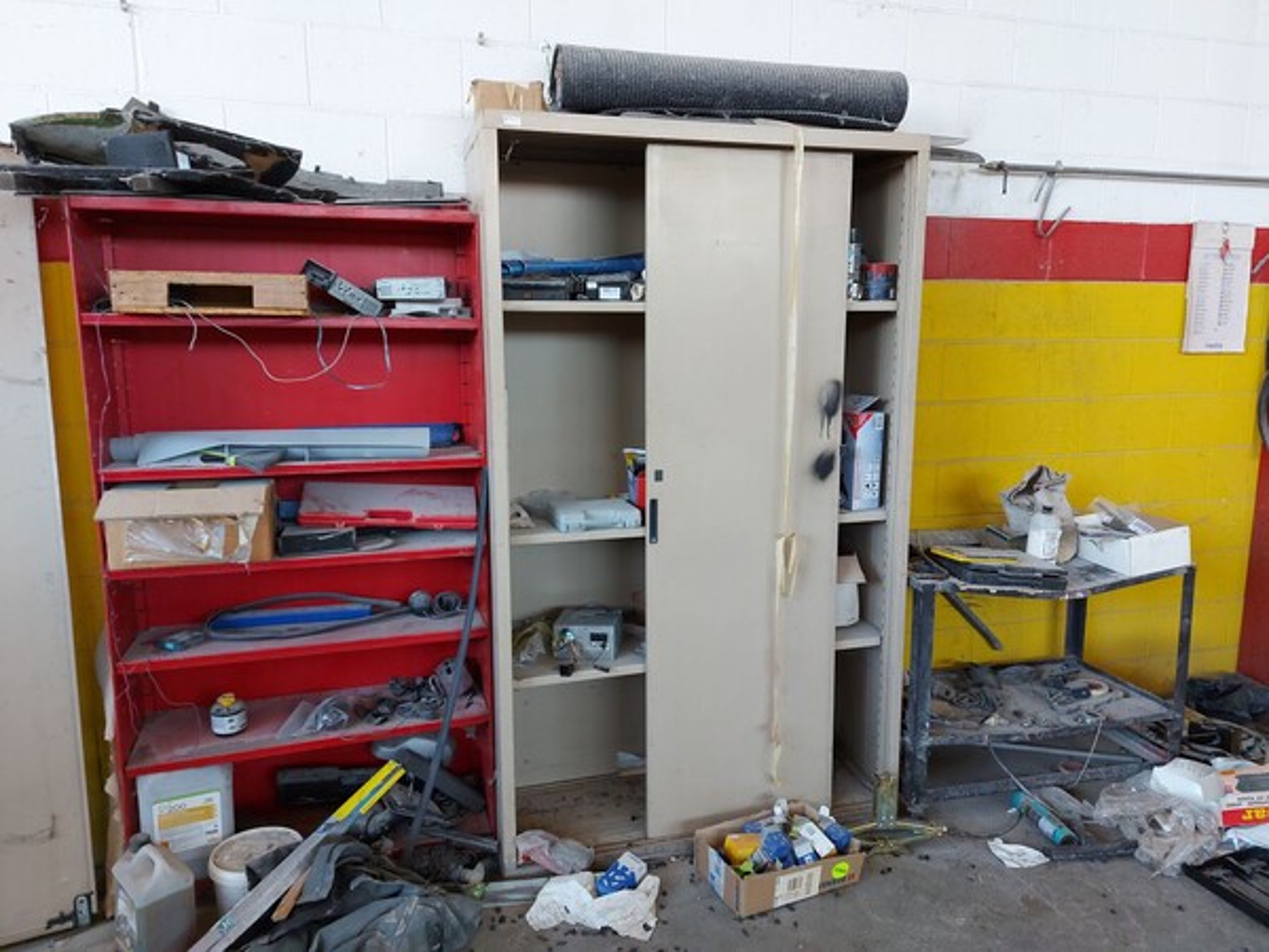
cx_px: 634
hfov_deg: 71.6
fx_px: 880
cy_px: 476
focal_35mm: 24
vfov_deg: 56.8
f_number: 1.8
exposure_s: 1/60
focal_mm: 5.23
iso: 125
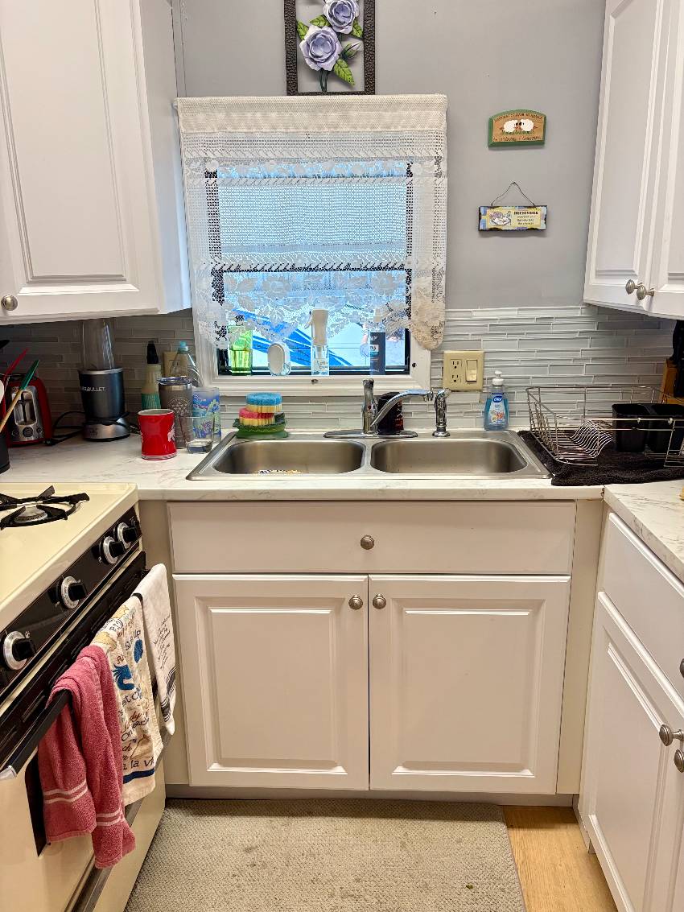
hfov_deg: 53.1
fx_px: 685
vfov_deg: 67.3
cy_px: 456
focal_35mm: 26
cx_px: 342
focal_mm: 5.96
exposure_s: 1/120
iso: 160
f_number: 1.6
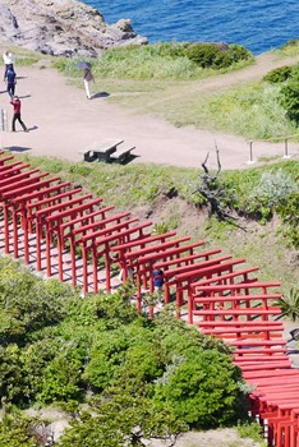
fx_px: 2126
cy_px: 175
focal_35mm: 171
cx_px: -8
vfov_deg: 12.0
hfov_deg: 8.0
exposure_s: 1/320
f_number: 6.3
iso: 160
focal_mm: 45
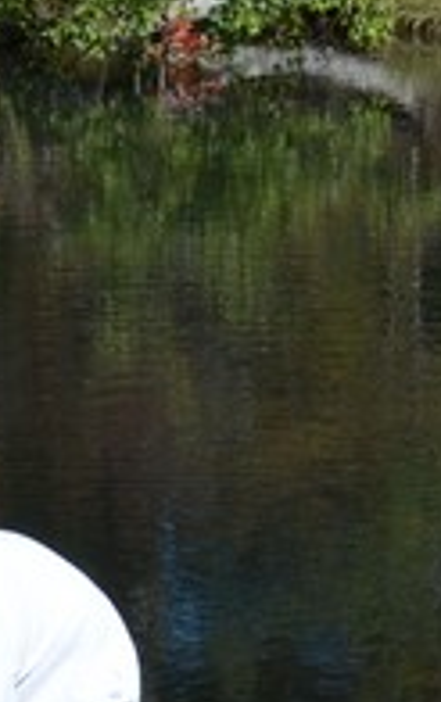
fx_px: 3931
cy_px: 944
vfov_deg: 10.0
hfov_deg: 6.4
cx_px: 32
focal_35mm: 205
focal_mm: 22
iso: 100
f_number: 8
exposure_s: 1/250
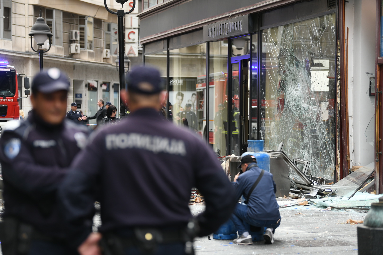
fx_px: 1117
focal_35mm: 105
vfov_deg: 13.0
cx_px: 192
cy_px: 128
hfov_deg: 19.5
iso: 800
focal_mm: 105
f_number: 2.8
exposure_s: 1/1600
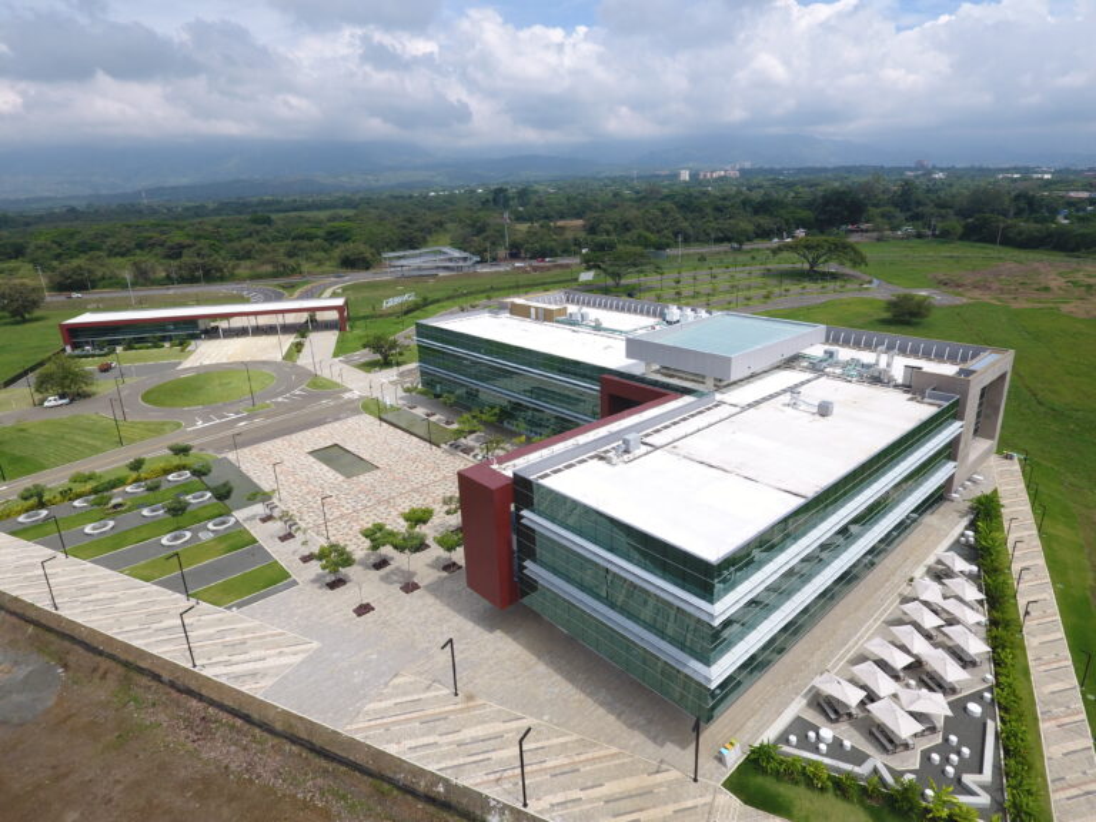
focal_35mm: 20
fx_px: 633
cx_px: 548
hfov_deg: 81.7
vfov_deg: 66.0
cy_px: 411
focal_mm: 3.61
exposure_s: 1/232
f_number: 2.8
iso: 100
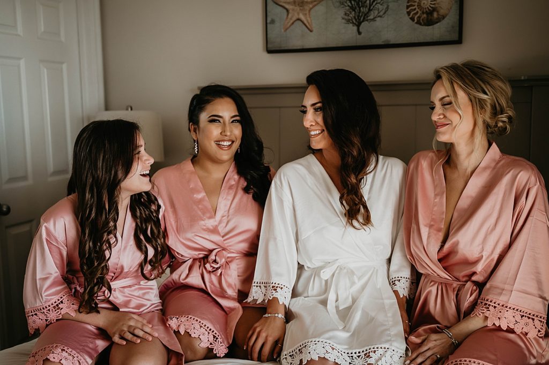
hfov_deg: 51.9
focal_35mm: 37
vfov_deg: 35.9
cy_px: 182
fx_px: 564
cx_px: 274
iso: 400
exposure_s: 1/250
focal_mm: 37
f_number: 2.8
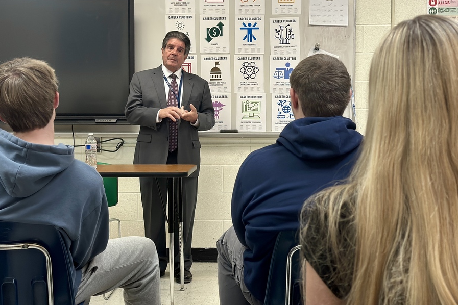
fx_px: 725
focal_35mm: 57
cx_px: 243
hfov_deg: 35.0
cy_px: 112
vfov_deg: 23.7
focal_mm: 6.86
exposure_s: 1/60
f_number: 1.78
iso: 160
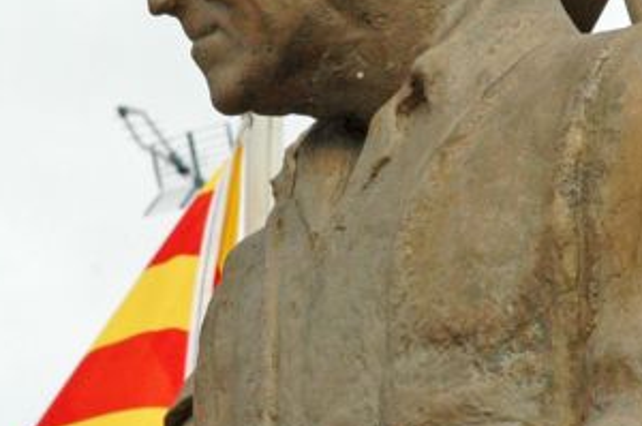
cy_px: 100
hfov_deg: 8.3
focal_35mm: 248
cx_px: 449
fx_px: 4416
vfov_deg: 5.5
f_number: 13
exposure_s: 1/640
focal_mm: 62
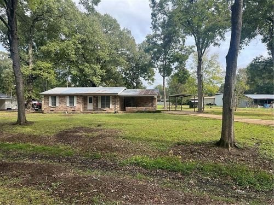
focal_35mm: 26
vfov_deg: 53.1
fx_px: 206
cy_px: 102
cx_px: 137
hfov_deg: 67.3
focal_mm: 5.1
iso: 50
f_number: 1.6
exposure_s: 1/1536
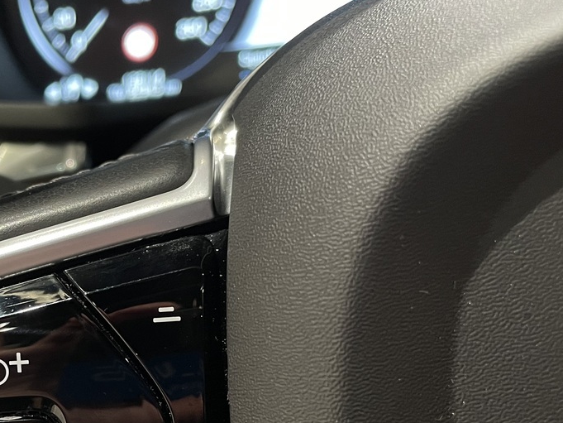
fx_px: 895
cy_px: 364
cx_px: 12
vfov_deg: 25.9
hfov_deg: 32.4
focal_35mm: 55
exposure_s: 1/50
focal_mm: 4.2
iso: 320
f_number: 1.6
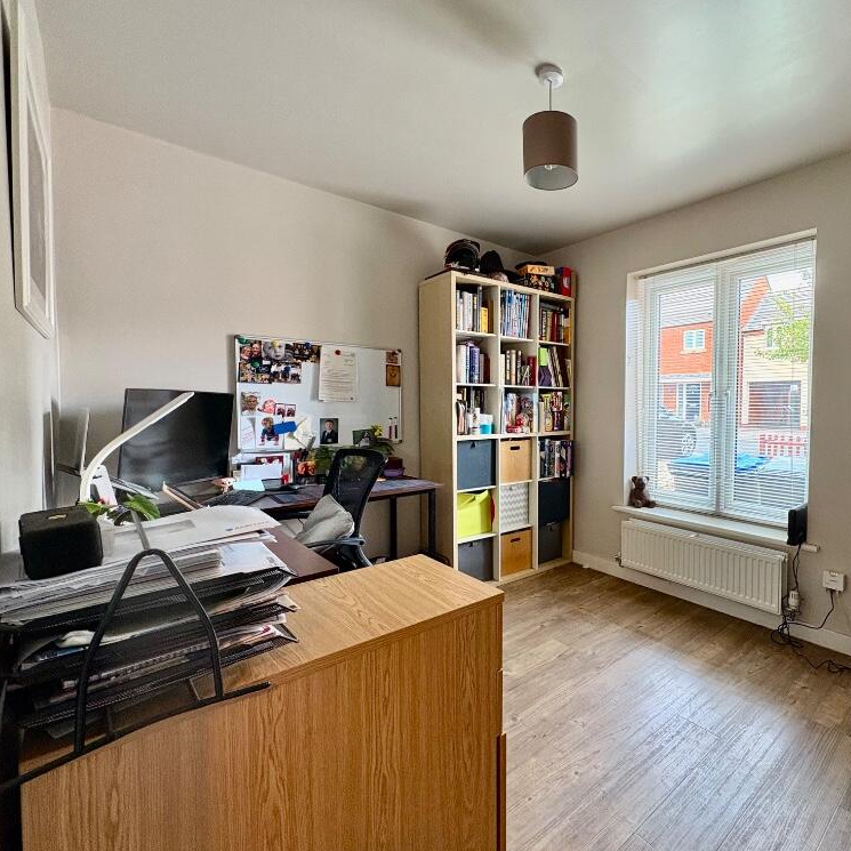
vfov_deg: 84.0
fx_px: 473
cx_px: 544
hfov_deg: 82.0
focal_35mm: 17
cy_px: 422
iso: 320
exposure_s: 1/60
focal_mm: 2.22
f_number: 2.2
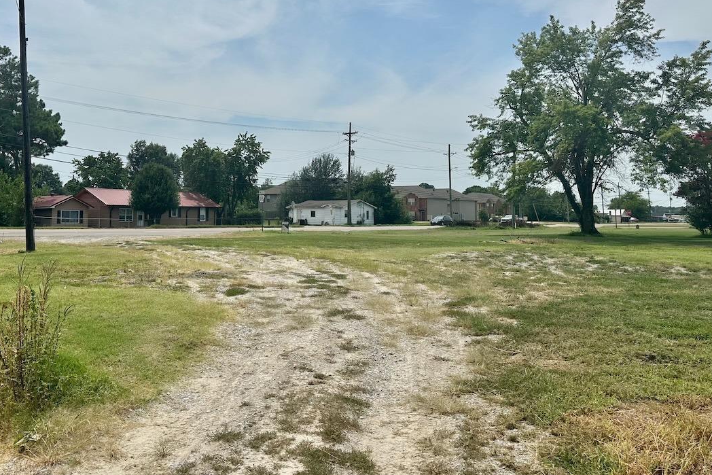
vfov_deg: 43.3
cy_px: 176
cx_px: 302
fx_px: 593
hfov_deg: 61.6
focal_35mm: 30
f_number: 1.78
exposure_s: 1/10753
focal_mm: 6.86
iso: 80
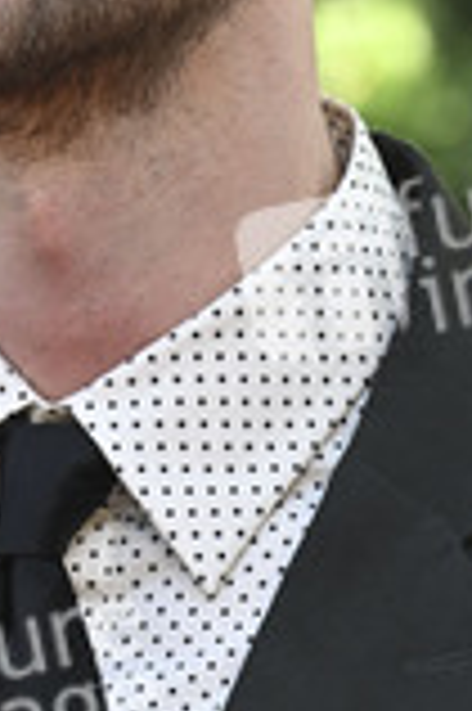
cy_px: 32
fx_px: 5440
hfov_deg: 5.0
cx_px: 58
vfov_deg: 7.4
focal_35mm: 276
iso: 640
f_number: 5.6
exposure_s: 1/320
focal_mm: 109
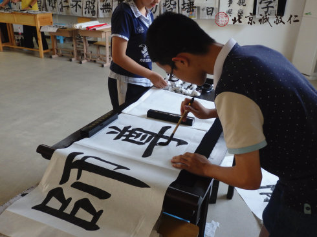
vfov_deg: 46.8
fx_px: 275
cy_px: 118
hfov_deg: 60.0
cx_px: 158
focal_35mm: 30
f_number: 3.3
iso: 320
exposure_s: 1/60
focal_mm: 5.5
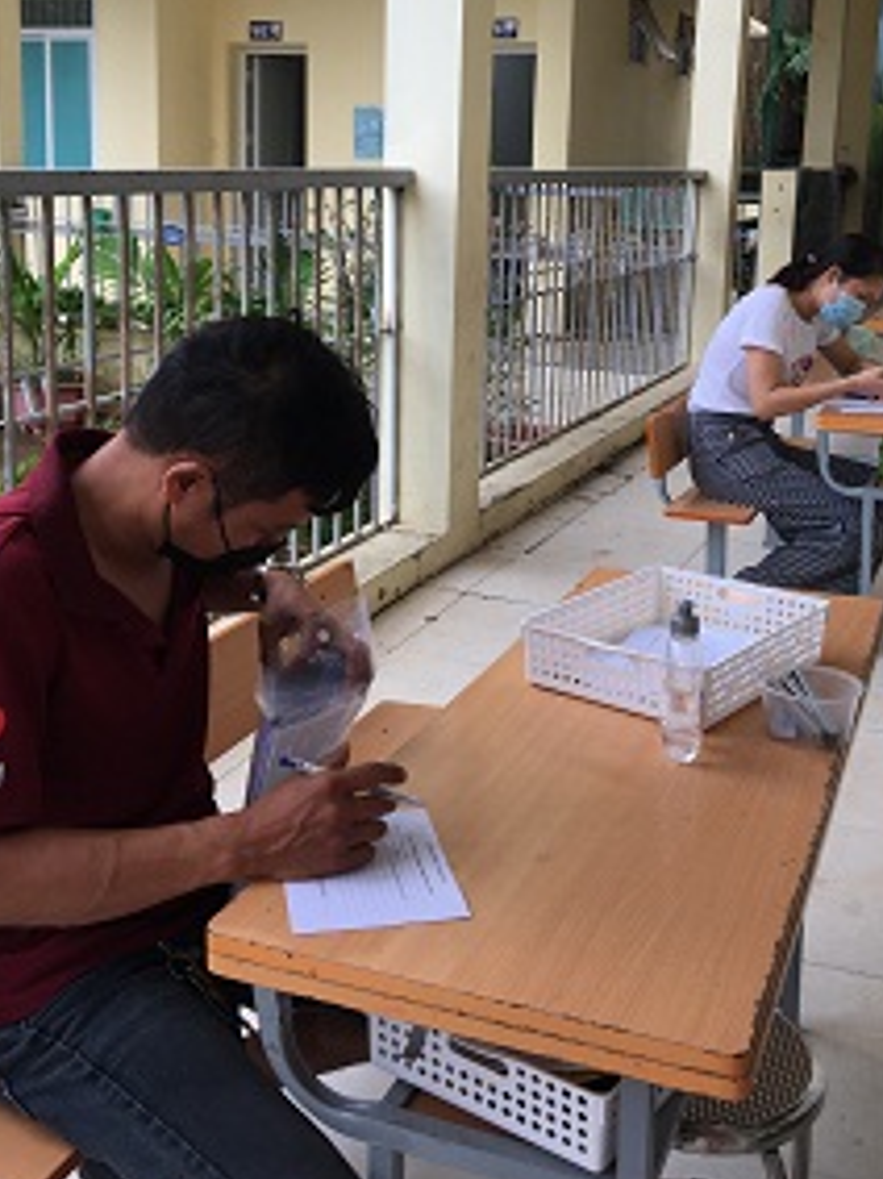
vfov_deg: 45.2
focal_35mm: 41
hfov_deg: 35.1
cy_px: 404
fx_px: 1396
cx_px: 446
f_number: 2.2
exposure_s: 1/100
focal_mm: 4.15
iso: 32
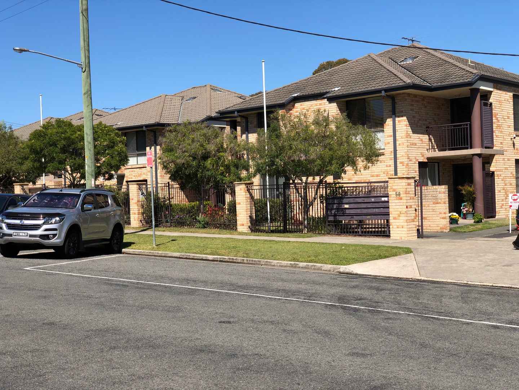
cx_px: 260
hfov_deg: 36.8
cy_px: 195
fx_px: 780
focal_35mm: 52
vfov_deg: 28.0
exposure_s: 1/979
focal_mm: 6
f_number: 2.4
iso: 16
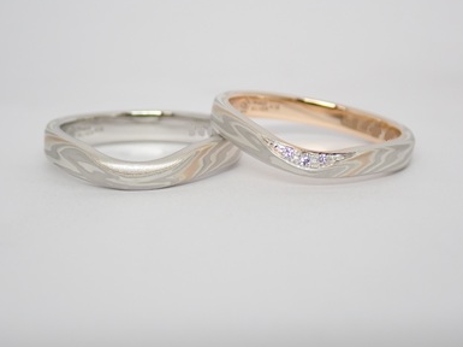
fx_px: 1109
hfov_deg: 23.6
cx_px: 231
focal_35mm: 83
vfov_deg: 17.7
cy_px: 149
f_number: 3.9
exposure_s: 1/125
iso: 160
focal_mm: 12.73
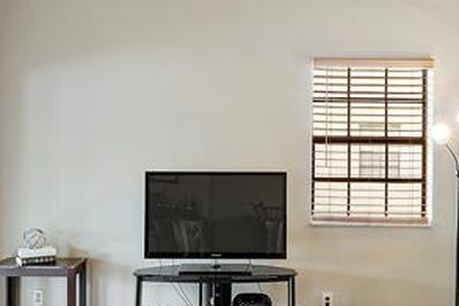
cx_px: 243
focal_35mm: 41
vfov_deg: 32.6
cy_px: 166
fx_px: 522
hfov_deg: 47.4
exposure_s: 1/5
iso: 160
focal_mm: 10
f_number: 11
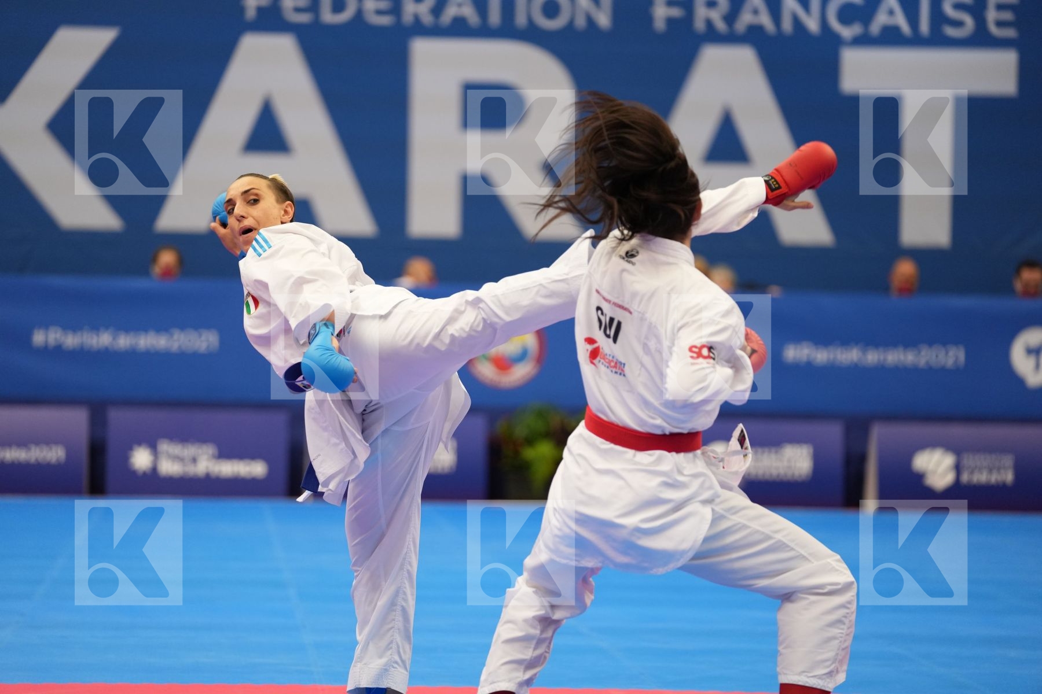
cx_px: 521
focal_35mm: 147
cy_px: 347
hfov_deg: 14.0
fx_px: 4255
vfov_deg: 9.3
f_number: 2.8
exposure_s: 1/1000
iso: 1600
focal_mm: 147
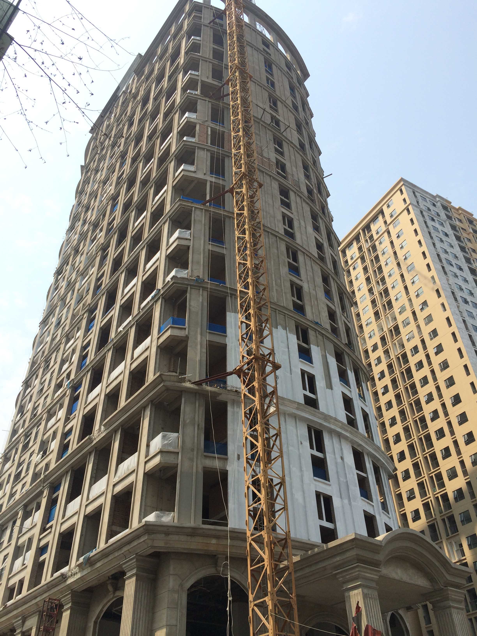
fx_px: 551
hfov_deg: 46.8
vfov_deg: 60.0
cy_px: 318
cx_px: 238
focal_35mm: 30
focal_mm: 4.12
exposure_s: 1/1953
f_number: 2.2
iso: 32
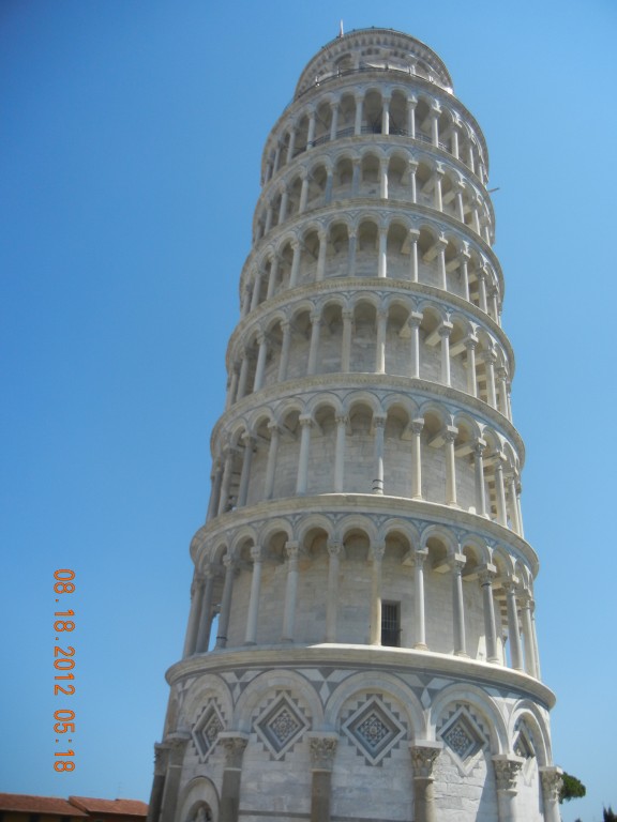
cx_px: 308
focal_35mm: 30
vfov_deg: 60.0
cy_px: 411
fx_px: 713
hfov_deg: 46.8
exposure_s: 1/403
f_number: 7
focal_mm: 5.4
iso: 160
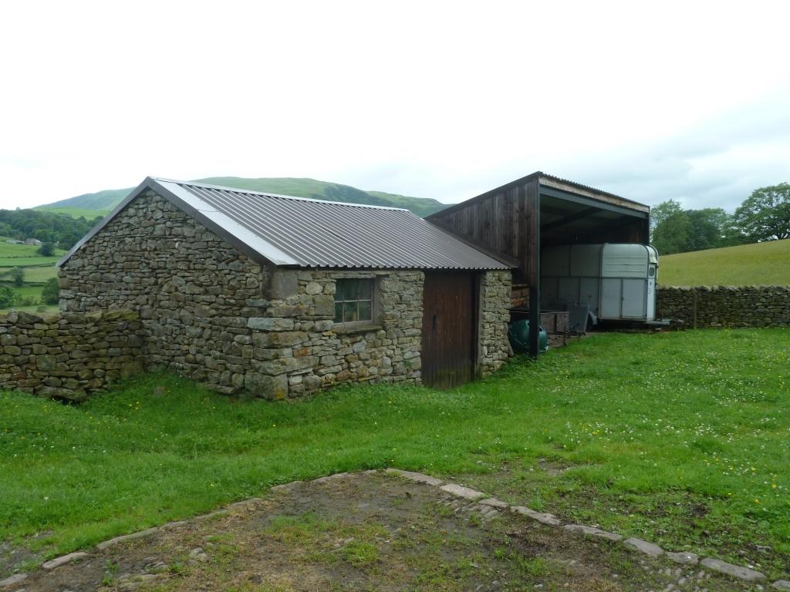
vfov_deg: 54.9
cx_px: 395
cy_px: 296
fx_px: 571
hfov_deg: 69.4
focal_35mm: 25
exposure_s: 1/125
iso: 80
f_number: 4
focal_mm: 4.1
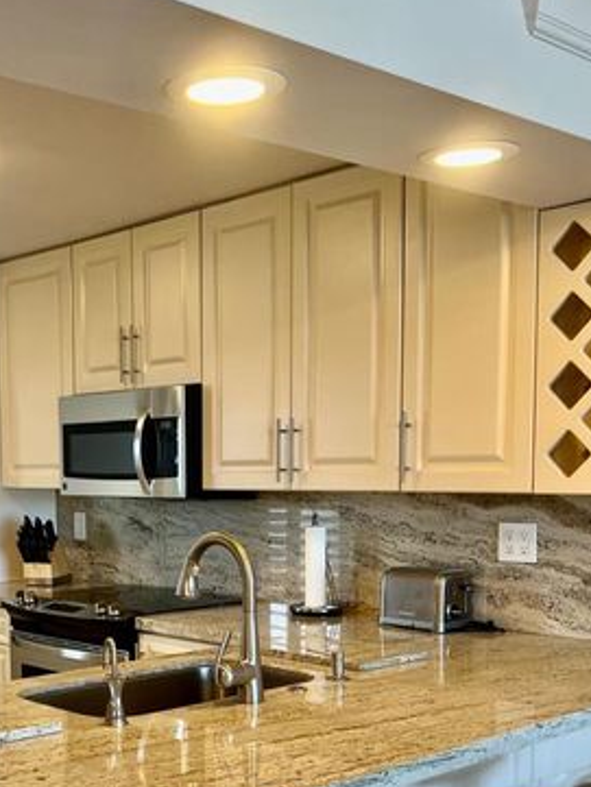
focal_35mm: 48
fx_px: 1092
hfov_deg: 29.8
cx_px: 142
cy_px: 559
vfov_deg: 38.9
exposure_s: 1/120
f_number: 1.5
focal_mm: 5.7
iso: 100
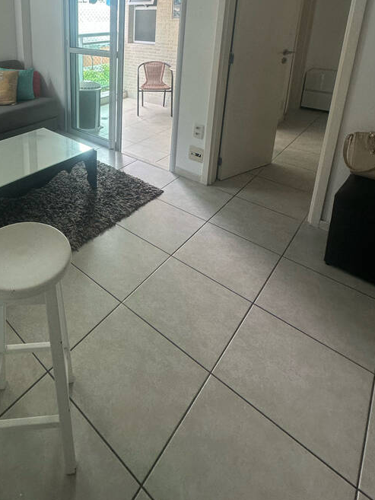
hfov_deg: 55.5
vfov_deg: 66.9
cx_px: 86
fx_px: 332
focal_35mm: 23
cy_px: 99
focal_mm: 2.22
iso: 100
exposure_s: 1/120
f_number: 2.2
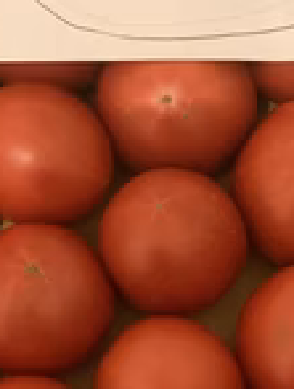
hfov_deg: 19.5
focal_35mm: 76
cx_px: 146
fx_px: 857
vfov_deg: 25.3
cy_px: 288
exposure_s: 1/25
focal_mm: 3.99
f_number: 1.8
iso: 320
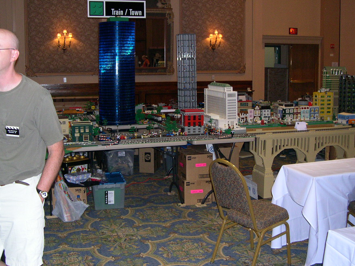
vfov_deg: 32.8
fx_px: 451
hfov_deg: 42.9
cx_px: 187
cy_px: 118
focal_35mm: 44
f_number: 2.8
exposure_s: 1/60
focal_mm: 8
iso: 387
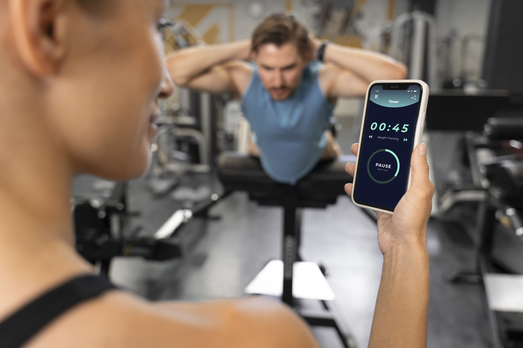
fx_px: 450
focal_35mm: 31
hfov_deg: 60.3
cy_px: 174
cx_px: 262
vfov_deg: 42.3
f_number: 3.2
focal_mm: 31
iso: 1000
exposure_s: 1/100
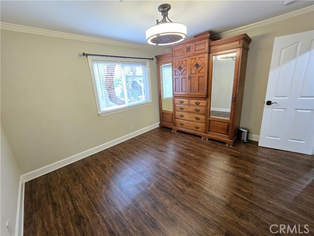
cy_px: 118
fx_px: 118
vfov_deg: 89.9
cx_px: 157
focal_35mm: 13
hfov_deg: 106.2
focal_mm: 2.2
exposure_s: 1/60
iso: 1000
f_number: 2.2
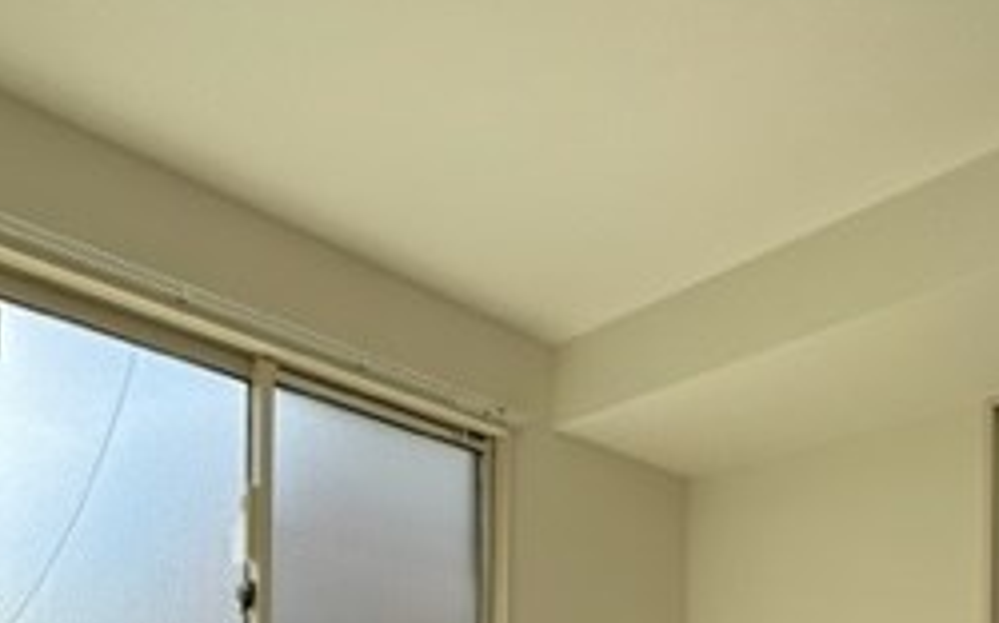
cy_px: 815
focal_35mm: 38
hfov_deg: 51.6
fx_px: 1034
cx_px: 507
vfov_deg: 27.7
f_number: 2.2
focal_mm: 2.22
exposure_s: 1/917
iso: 50
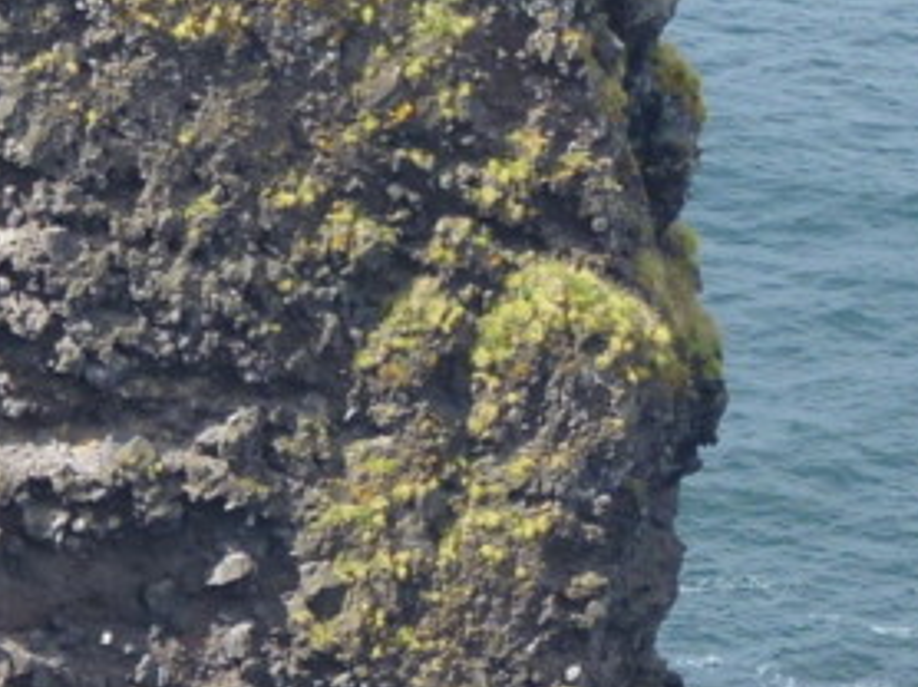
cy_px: 69
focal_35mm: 576
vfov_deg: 2.6
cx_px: -987
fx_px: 15262
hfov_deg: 3.4
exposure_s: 1/250
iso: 80
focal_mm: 22.3
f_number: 4
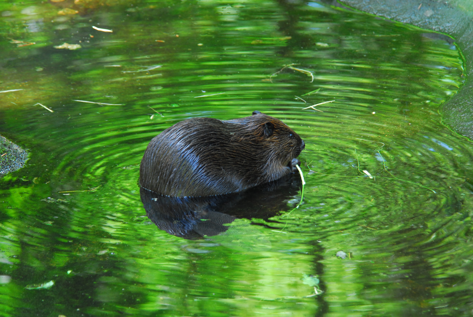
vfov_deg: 3.7
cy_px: 158
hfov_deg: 5.5
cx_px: 236
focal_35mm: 375
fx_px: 4933
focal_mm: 250
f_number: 5.3
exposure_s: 1/30
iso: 400
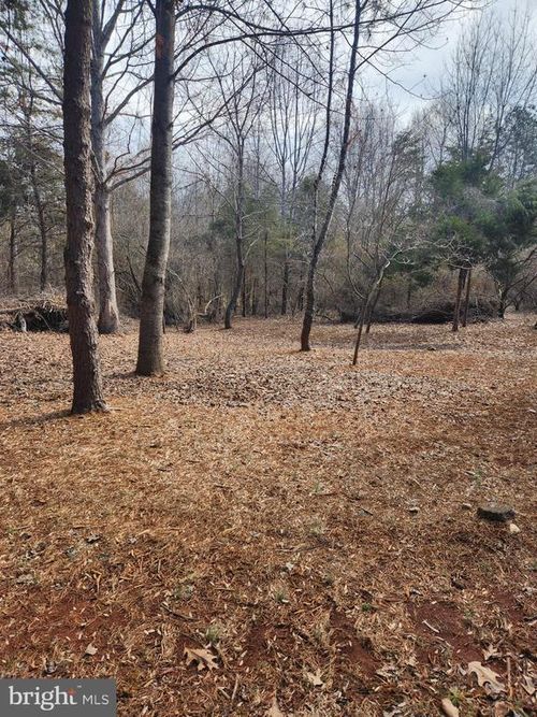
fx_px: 476
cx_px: 268
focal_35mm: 23
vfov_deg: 73.9
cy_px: 358
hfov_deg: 58.9
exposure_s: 1/554
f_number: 1.8
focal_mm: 5.4
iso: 20
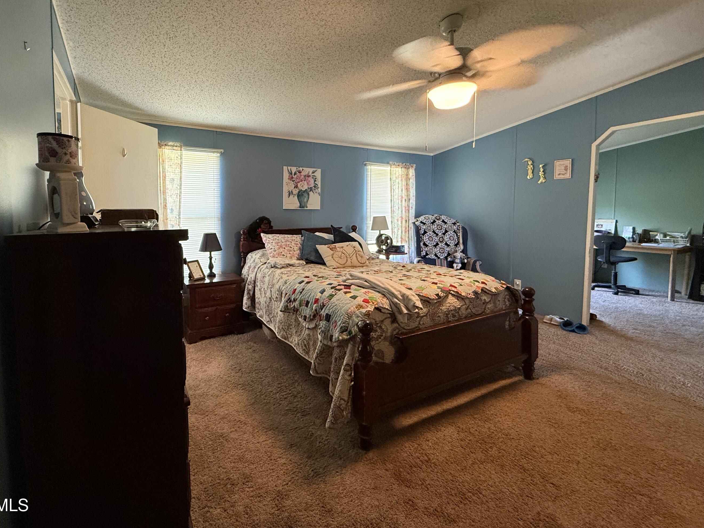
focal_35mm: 16
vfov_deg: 77.8
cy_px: 231
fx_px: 325
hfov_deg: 93.9
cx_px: 302
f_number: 2.2
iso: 400
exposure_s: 1/60
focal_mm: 2.22
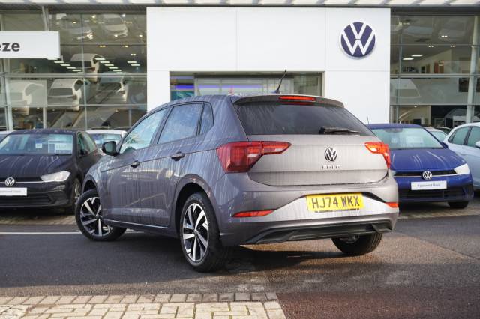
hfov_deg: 42.3
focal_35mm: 46
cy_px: 160
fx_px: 620
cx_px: 240
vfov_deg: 28.9
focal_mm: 31
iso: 125
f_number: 5
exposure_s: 1/60
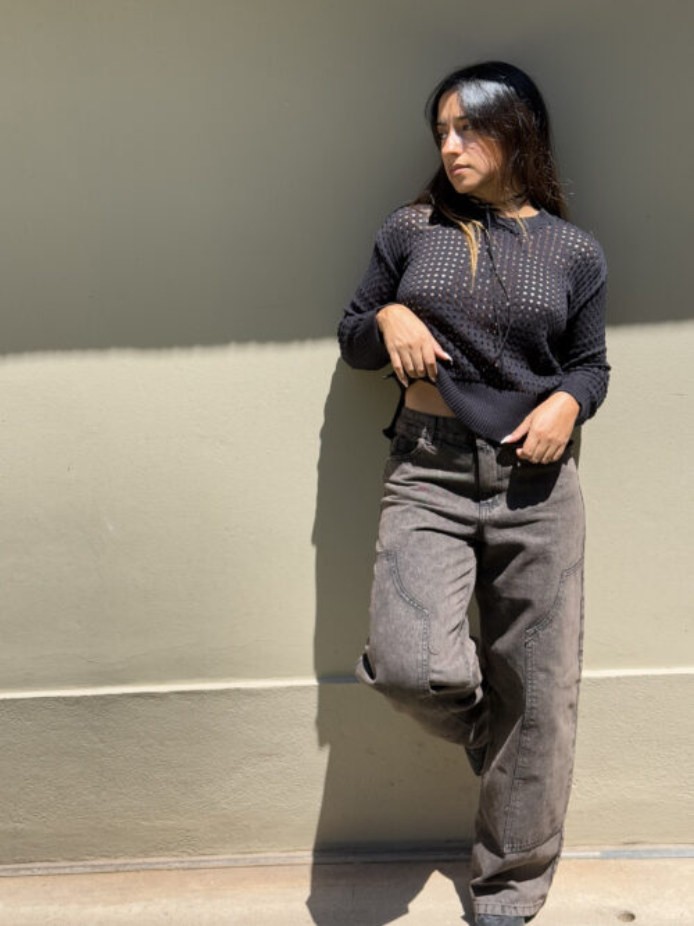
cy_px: 463
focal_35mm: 48
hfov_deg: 30.3
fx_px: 1284
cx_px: 347
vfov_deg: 39.7
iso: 64
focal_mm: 6.76
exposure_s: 1/1980
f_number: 1.78
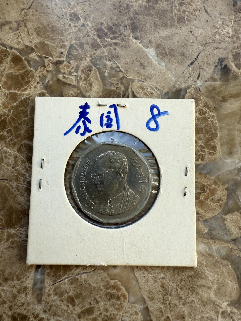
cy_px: 160
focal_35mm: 24
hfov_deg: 56.8
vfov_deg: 71.6
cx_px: 120
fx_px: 223
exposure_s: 1/179
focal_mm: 2.22
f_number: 2.2
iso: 40
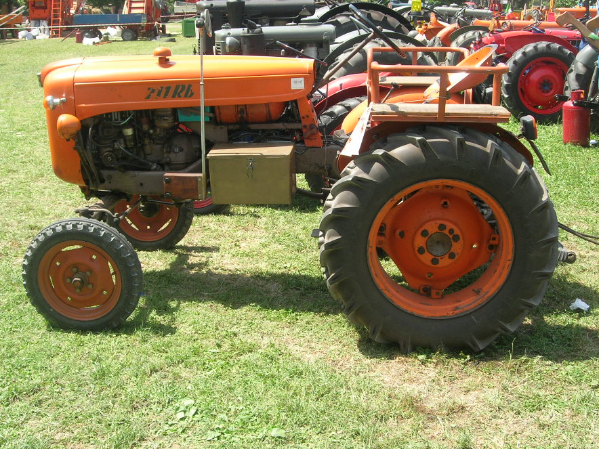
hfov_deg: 42.9
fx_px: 761
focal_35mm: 44
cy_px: 209
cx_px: 304
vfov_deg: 32.9
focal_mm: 7.8
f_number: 4.8
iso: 64
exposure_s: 1/194
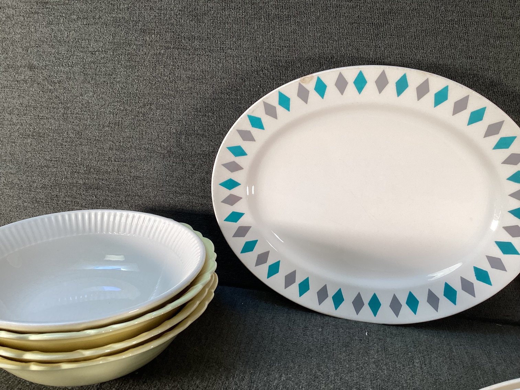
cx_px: 260
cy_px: 195
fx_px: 466
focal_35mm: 31
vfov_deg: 45.4
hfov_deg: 58.3
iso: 50
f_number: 2.4
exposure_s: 1/60
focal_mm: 3.3
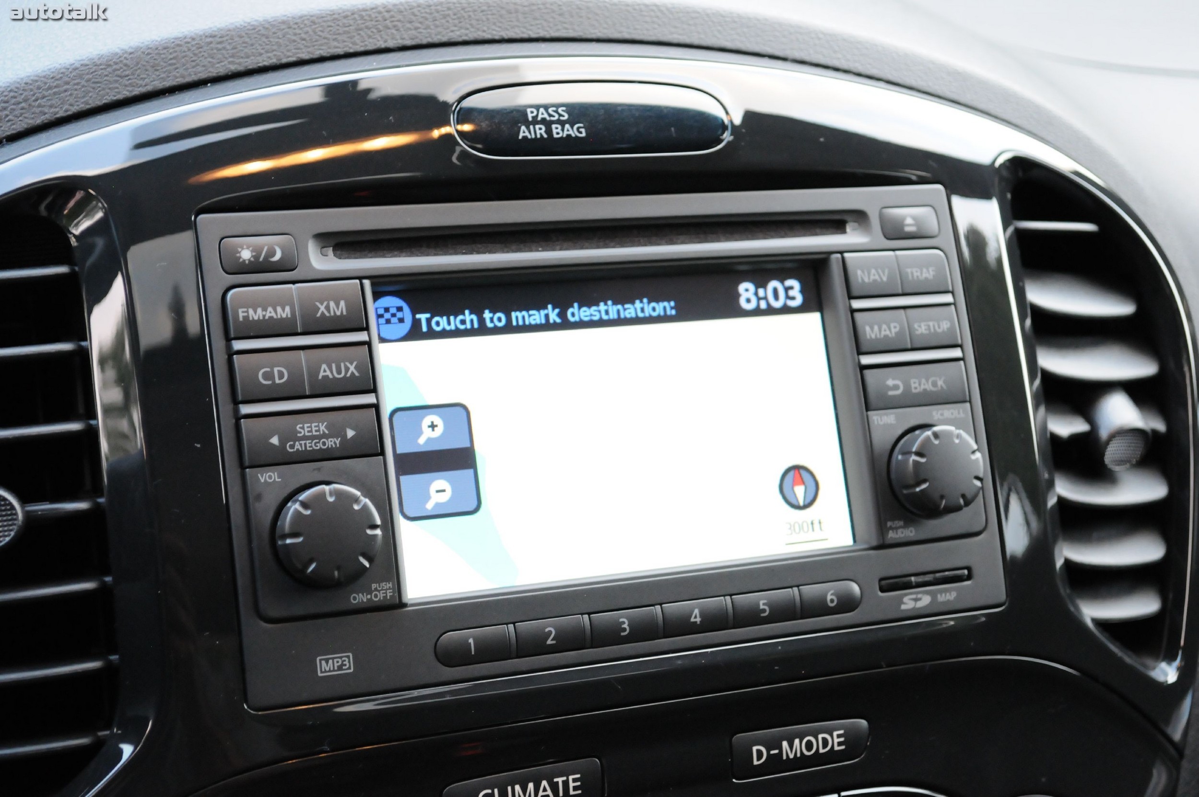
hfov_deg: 35.1
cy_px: 398
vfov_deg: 23.7
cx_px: 600
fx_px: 1896
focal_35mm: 57
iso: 2000
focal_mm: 38
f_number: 5.6
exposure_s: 1/40
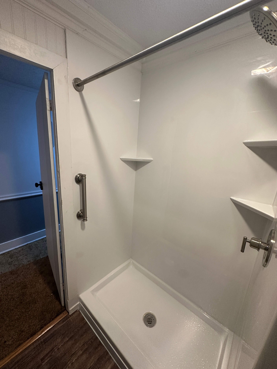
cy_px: 184
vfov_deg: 102.1
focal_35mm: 14
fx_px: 149
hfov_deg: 85.7
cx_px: 138
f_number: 2.2
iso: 250
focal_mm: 2.22
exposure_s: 1/120
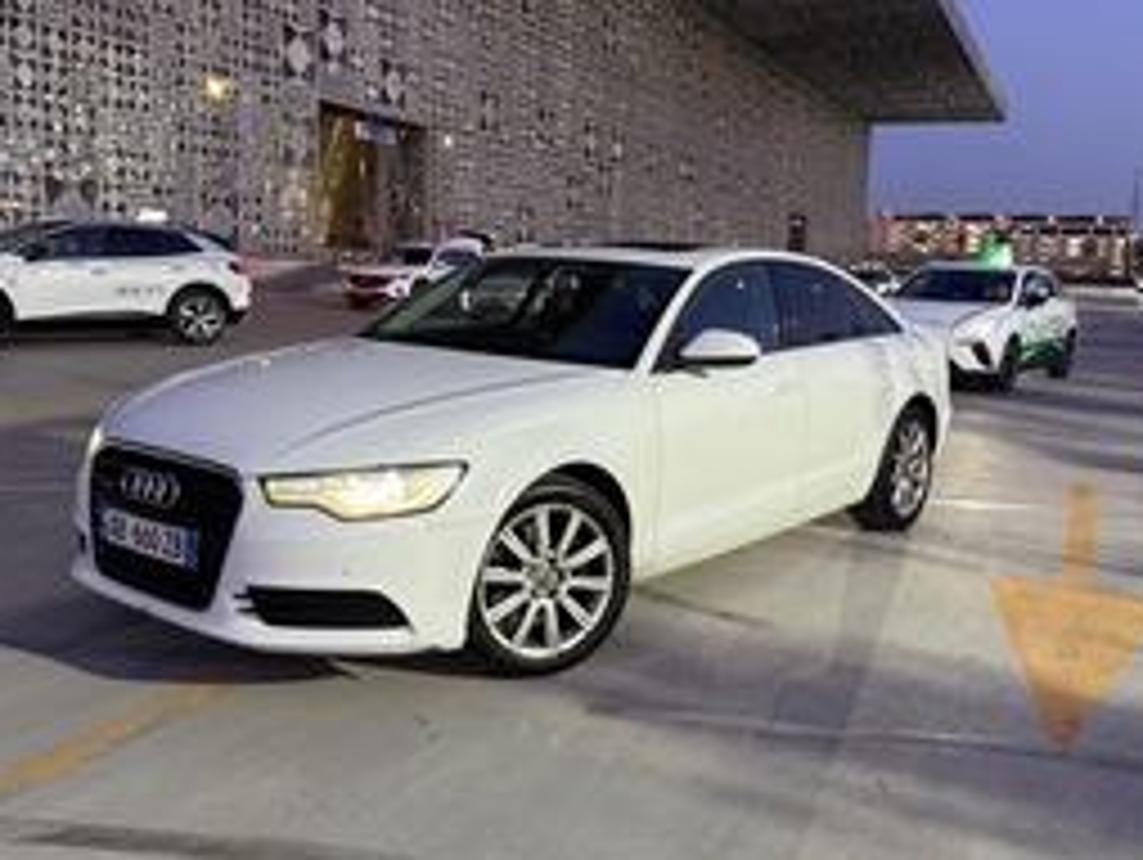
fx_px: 1124
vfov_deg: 41.8
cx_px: 576
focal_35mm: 34
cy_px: 392
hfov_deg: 53.9
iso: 200
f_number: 1.78
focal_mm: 6.76
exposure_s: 1/62
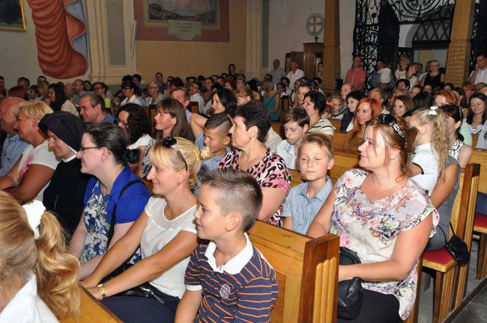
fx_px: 446
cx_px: 244
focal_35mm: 33
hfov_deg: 57.3
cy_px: 162
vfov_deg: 39.9
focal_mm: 22
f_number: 11
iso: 1250
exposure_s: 1/60
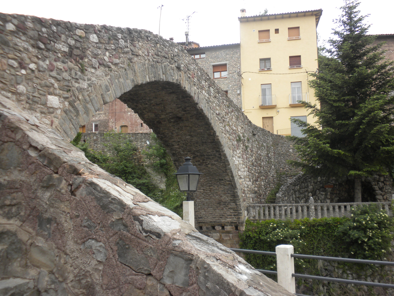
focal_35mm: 37
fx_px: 421
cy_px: 148
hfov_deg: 50.1
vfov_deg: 38.7
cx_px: 197
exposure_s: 1/61.7
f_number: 3.5
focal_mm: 6.6
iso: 64
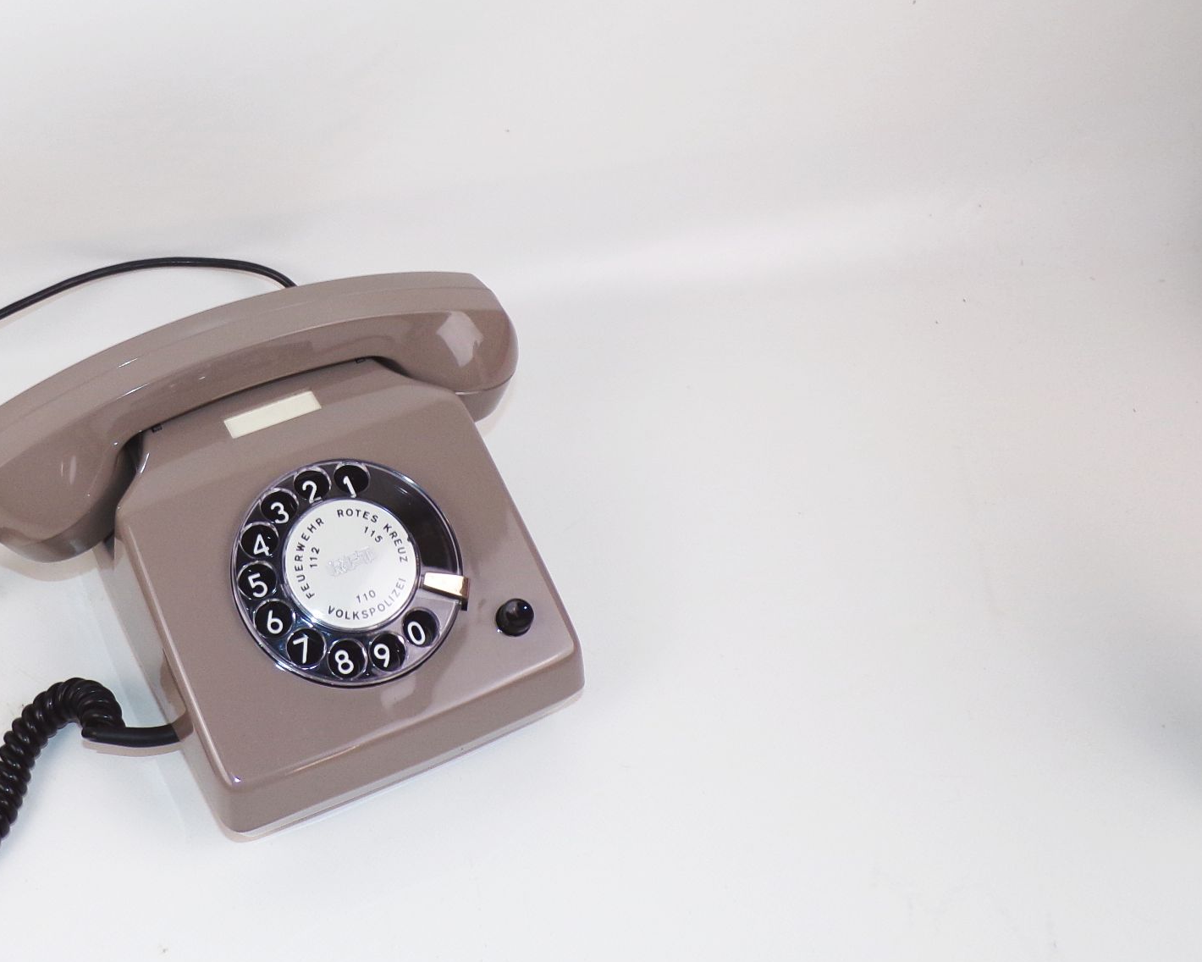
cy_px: 457
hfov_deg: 46.1
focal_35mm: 38
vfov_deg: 39.1
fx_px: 1352
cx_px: 293
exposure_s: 1/70
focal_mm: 4.3
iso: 80
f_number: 3
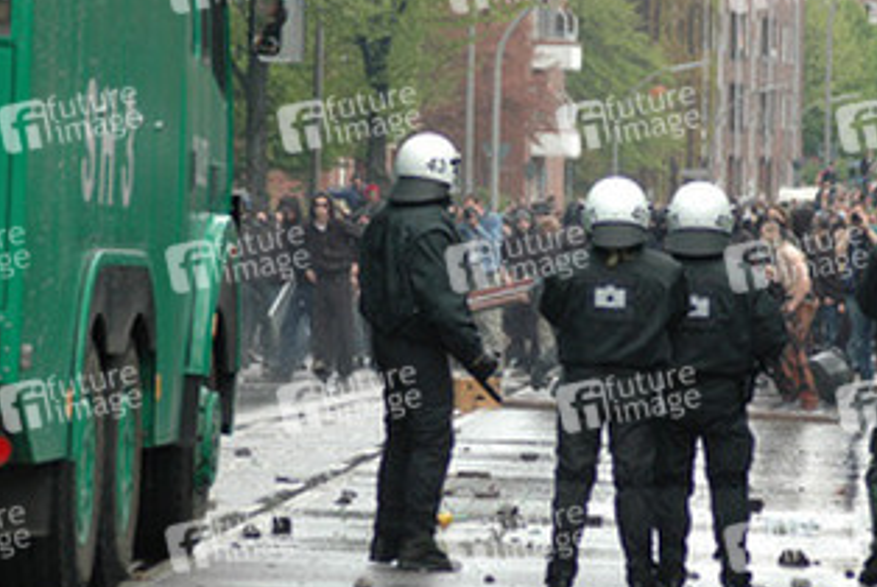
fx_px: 7339
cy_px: 330
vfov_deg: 4.6
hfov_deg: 6.8
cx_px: 554
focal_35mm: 301
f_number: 6.3
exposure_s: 1/640
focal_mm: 140
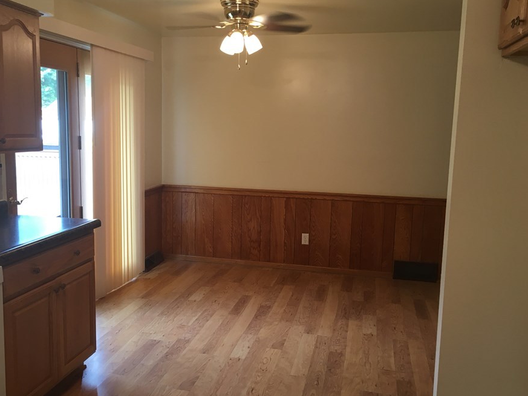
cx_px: 241
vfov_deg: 41.8
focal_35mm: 34
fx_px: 519
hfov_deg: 53.9
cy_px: 199
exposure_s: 1/30
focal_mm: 4.15
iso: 50
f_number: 2.2
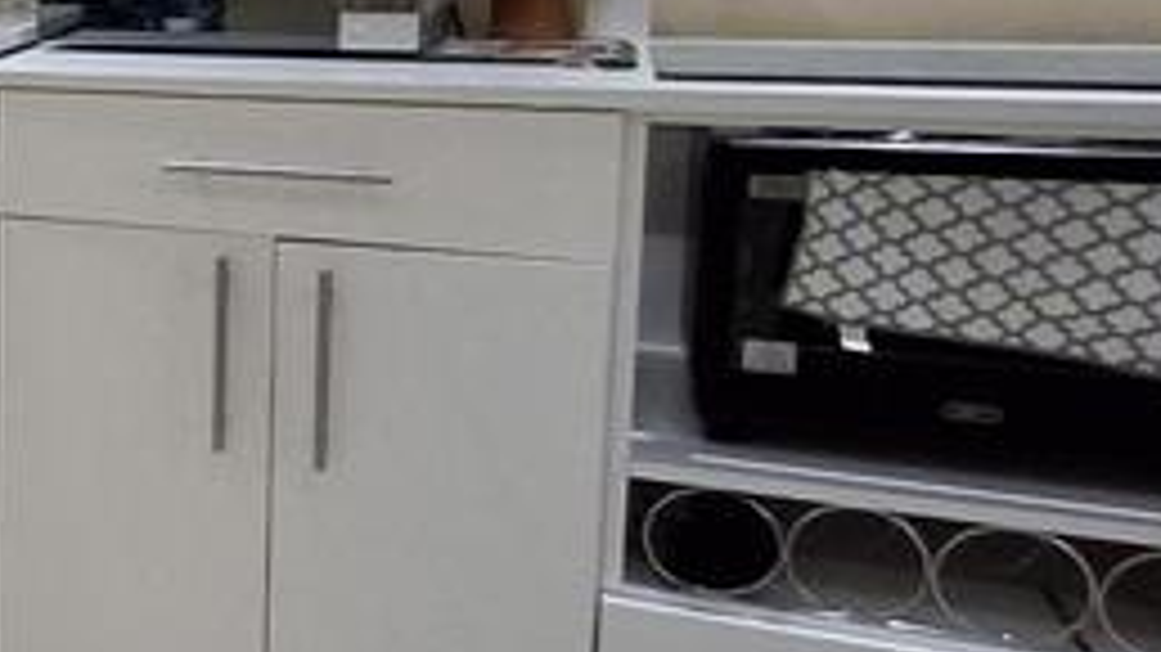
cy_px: 108
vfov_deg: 21.9
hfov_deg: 28.1
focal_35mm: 54
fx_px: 1662
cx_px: -508
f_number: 2.2
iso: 160
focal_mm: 1.64
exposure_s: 1/40
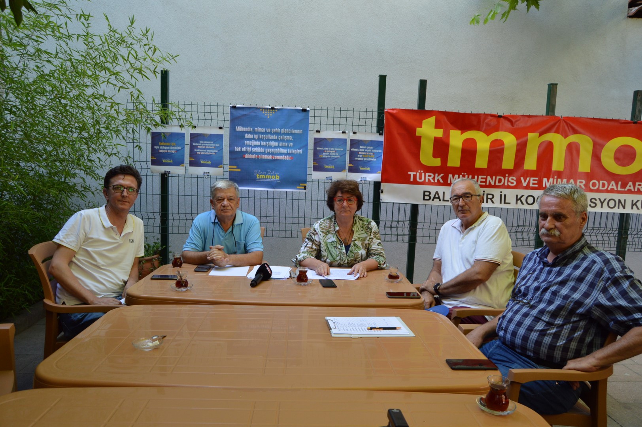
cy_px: 214
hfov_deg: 67.4
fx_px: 481
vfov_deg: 47.9
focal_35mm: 27
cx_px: 321
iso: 400
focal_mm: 18
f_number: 5
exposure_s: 1/100
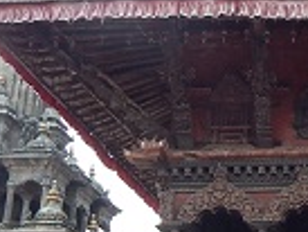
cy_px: 194
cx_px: 378
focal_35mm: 94
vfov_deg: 15.6
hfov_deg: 19.5
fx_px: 837
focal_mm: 4
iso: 125
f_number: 3
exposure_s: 1/400
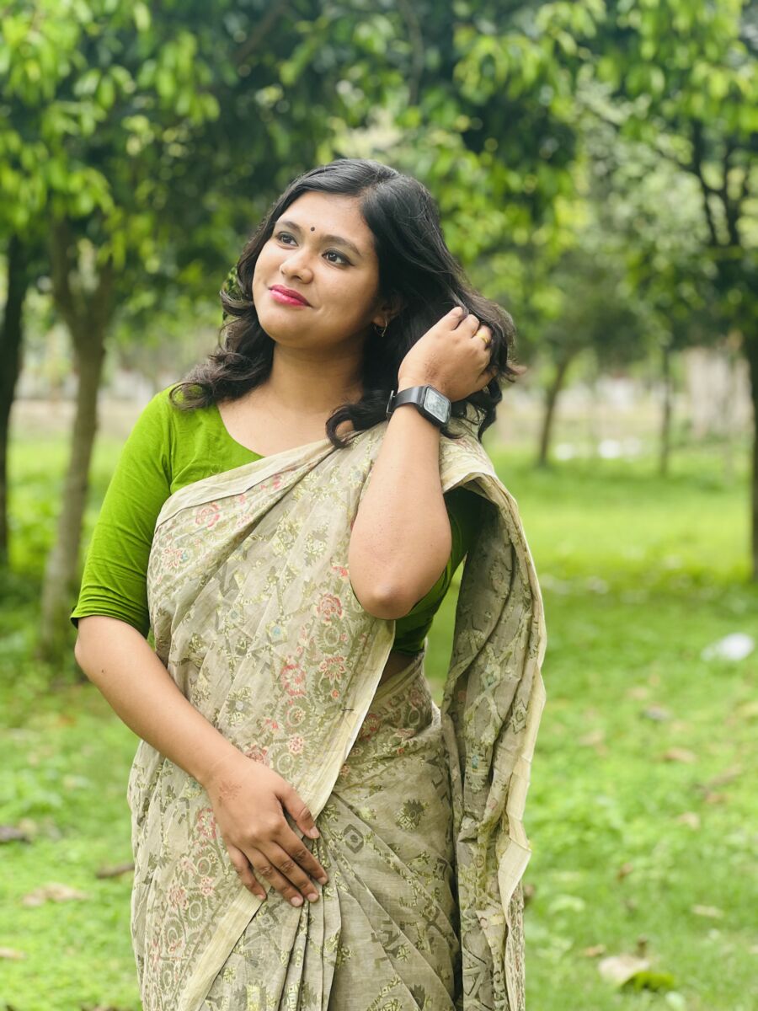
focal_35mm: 77
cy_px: 506
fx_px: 2248
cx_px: 379
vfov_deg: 25.3
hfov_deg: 19.1
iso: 40
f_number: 2.8
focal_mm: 9
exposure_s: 1/121
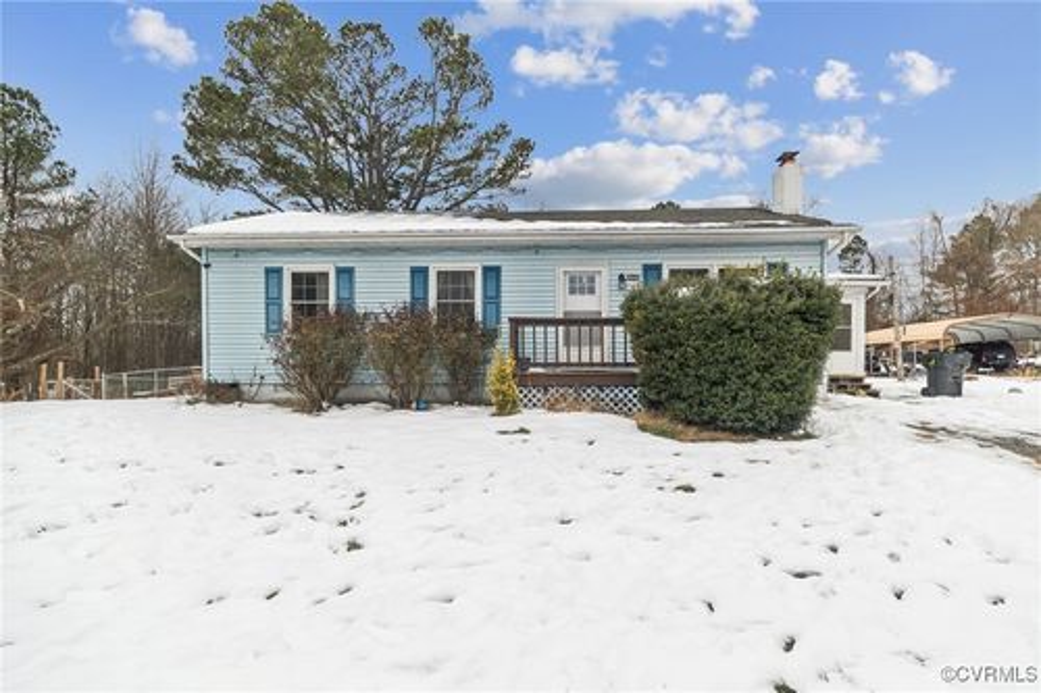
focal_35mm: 15
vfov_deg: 77.3
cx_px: 520
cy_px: 346
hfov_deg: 100.4
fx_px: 434
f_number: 5
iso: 125
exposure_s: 1/1250
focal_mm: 15
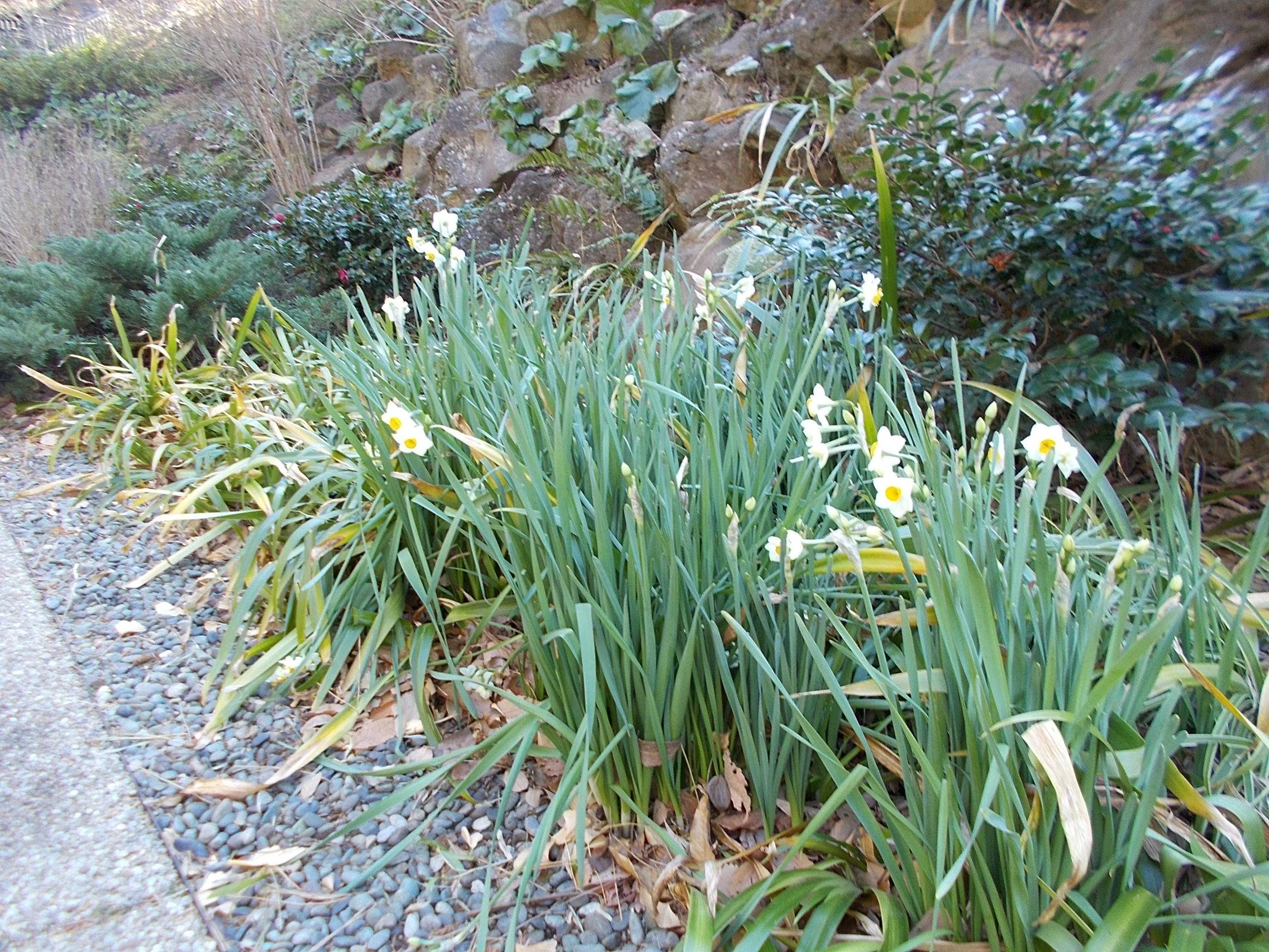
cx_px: 634
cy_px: 476
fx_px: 953
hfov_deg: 67.3
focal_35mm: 26
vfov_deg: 53.1
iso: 80
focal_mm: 4.6
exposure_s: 1/25
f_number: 3.2
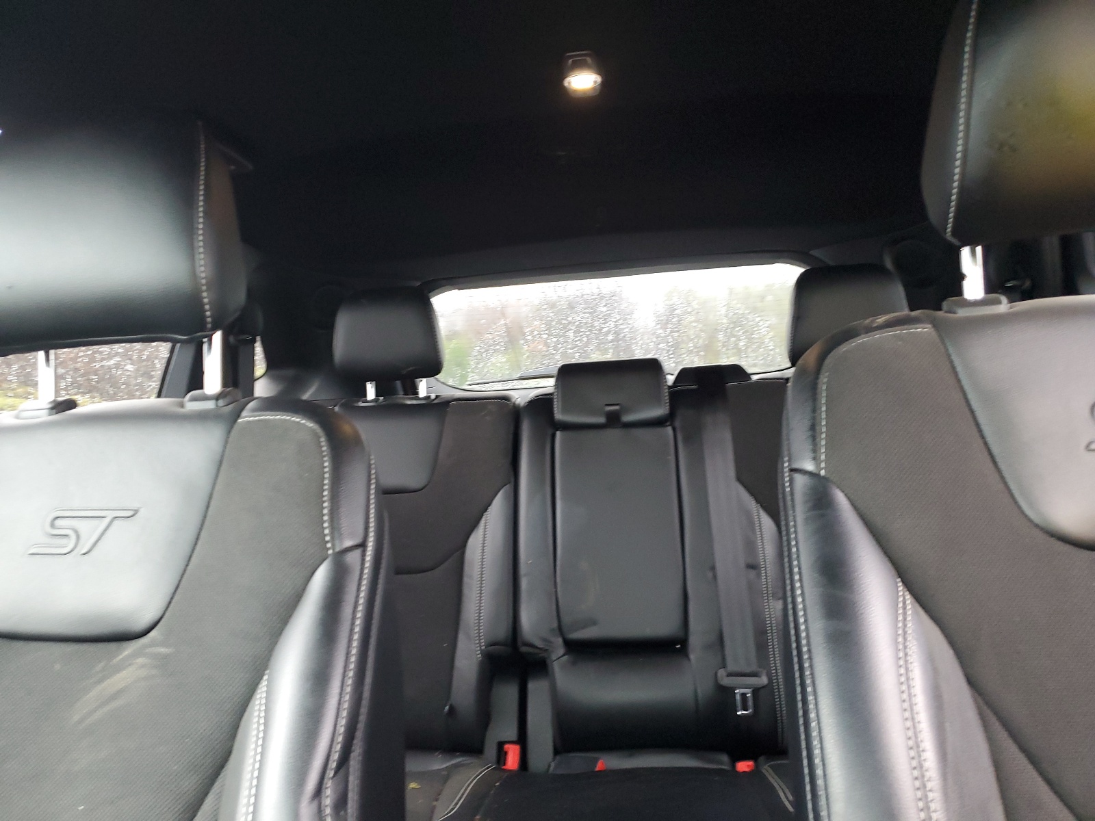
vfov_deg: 53.1
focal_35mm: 26
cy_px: 410
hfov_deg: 67.3
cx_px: 548
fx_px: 822
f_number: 1.5
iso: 200
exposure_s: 1/60.2
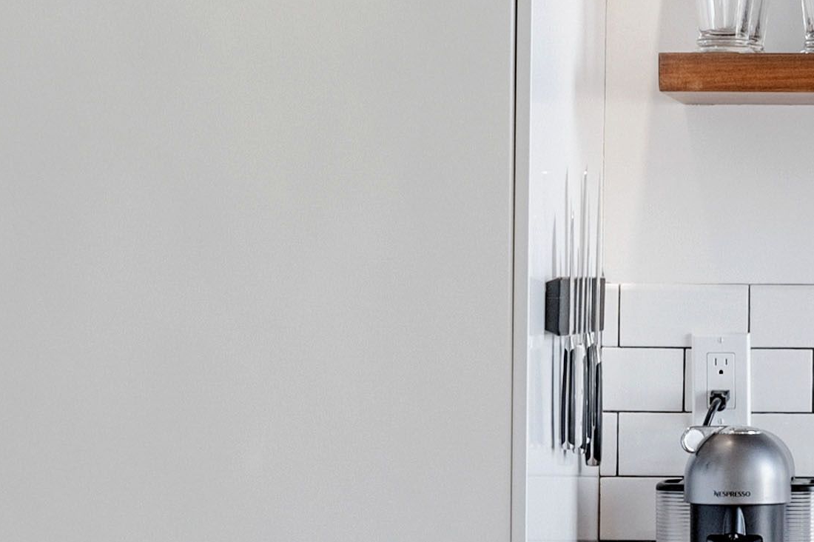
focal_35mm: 165
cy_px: 218
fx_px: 3728
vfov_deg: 8.3
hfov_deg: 12.3
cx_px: 884
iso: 400
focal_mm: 30
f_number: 8
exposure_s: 1/10
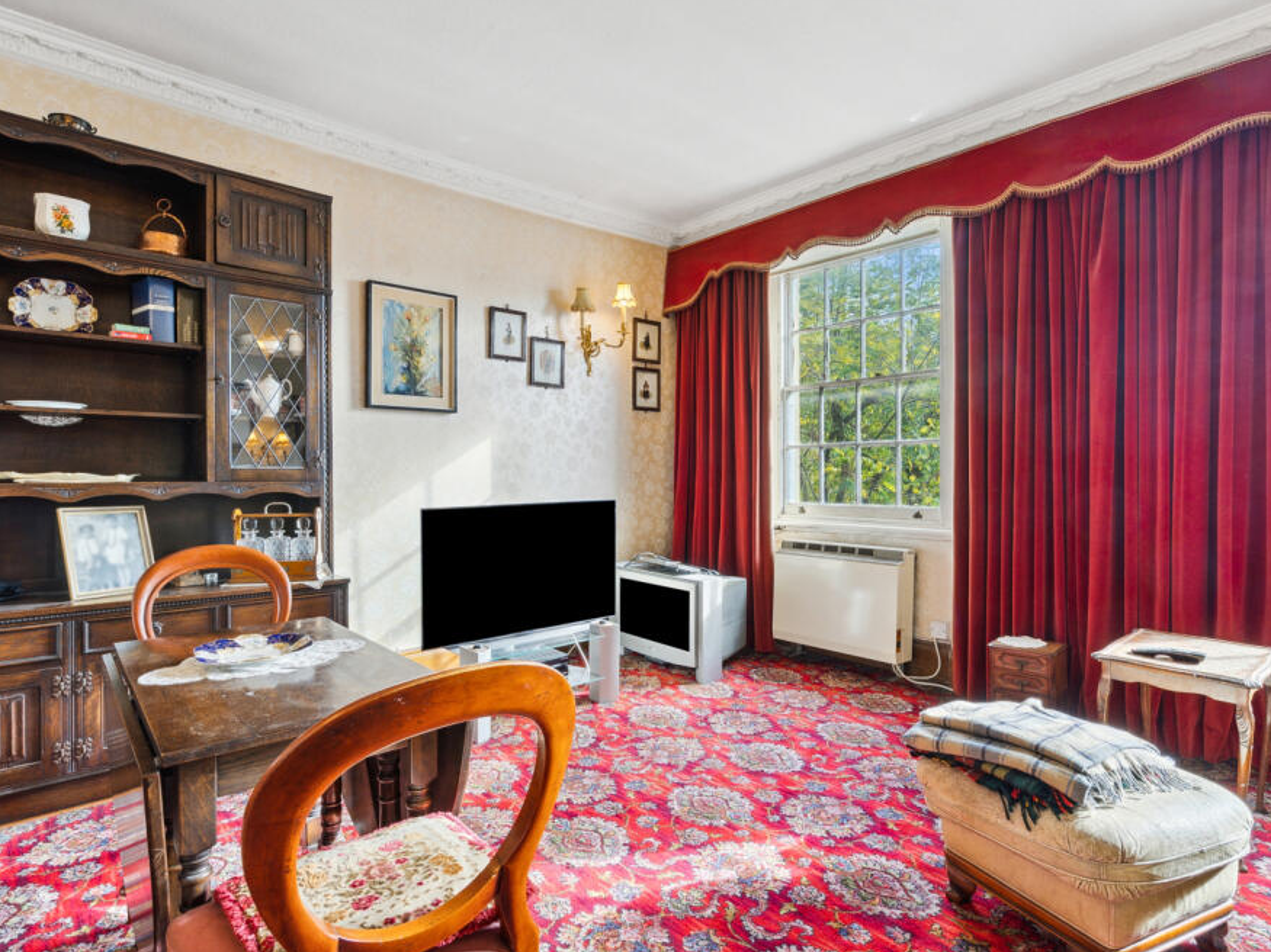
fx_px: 661
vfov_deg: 71.6
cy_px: 467
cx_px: 626
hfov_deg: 87.8
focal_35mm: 18
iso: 1600
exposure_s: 1/60
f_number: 11
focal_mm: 16
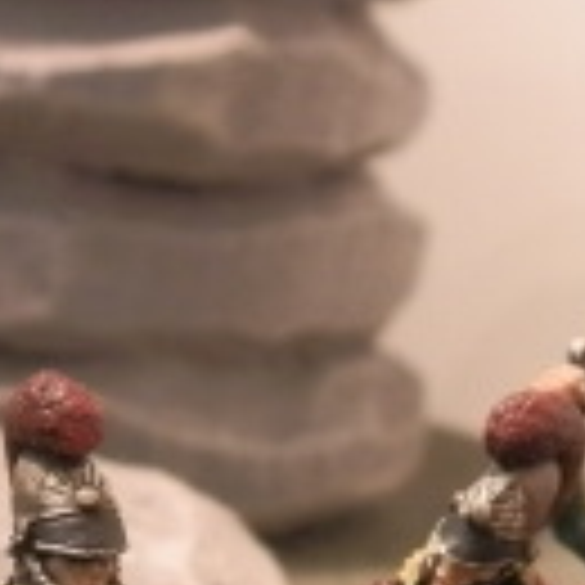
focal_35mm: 102
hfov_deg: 17.0
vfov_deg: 16.7
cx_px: 230
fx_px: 1950
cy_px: 598
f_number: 3.1
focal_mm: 5
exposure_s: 1/40
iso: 400
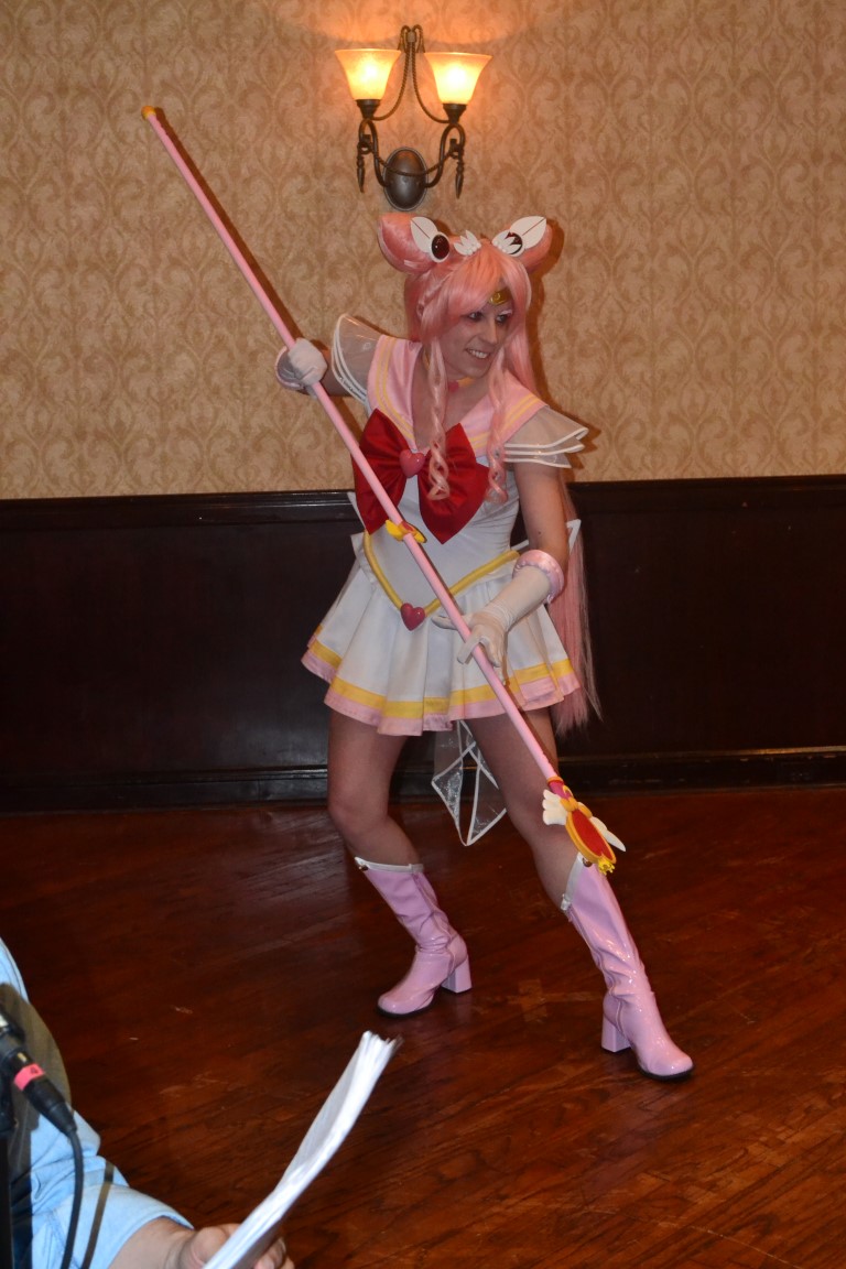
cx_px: 423
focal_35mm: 57
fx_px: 2009
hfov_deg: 23.8
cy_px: 634
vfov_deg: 35.1
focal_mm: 38
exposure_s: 1/60
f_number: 7.1
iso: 3200
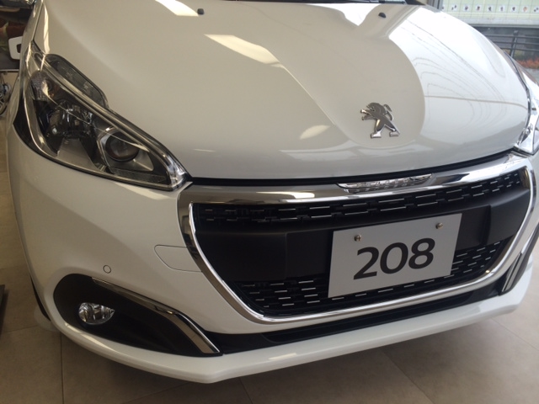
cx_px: 270
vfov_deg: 46.8
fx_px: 467
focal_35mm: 30
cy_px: 202
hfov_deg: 60.0
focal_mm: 4.12
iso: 40
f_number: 2.2
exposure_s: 1/120
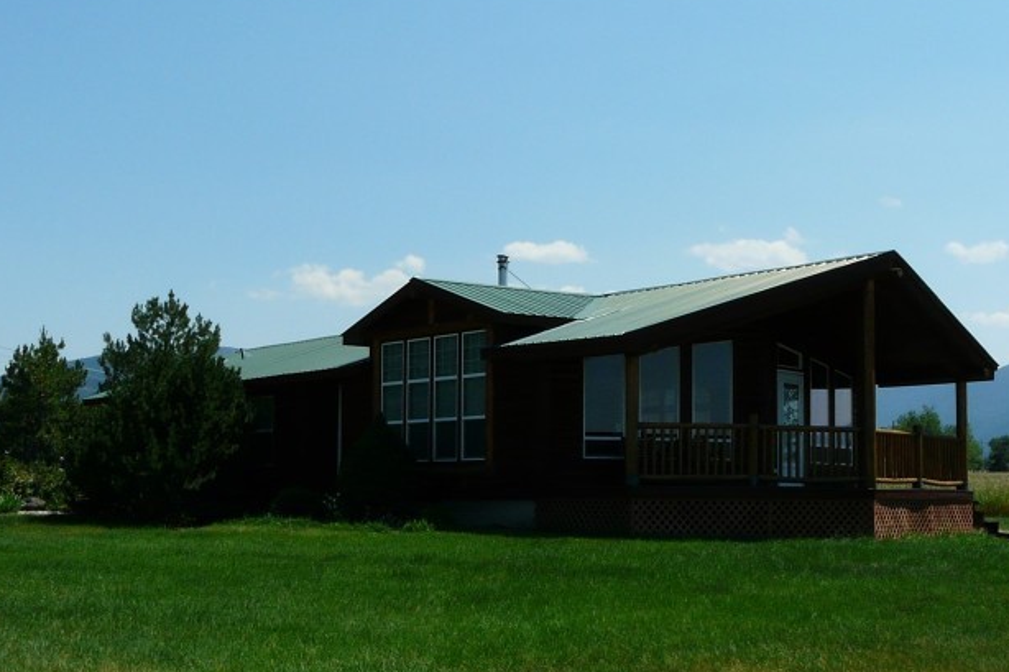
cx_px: 506
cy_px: 343
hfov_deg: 33.9
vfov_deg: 23.0
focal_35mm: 59
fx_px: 1653
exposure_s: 1/400
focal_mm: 5.6
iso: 100
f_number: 6.3
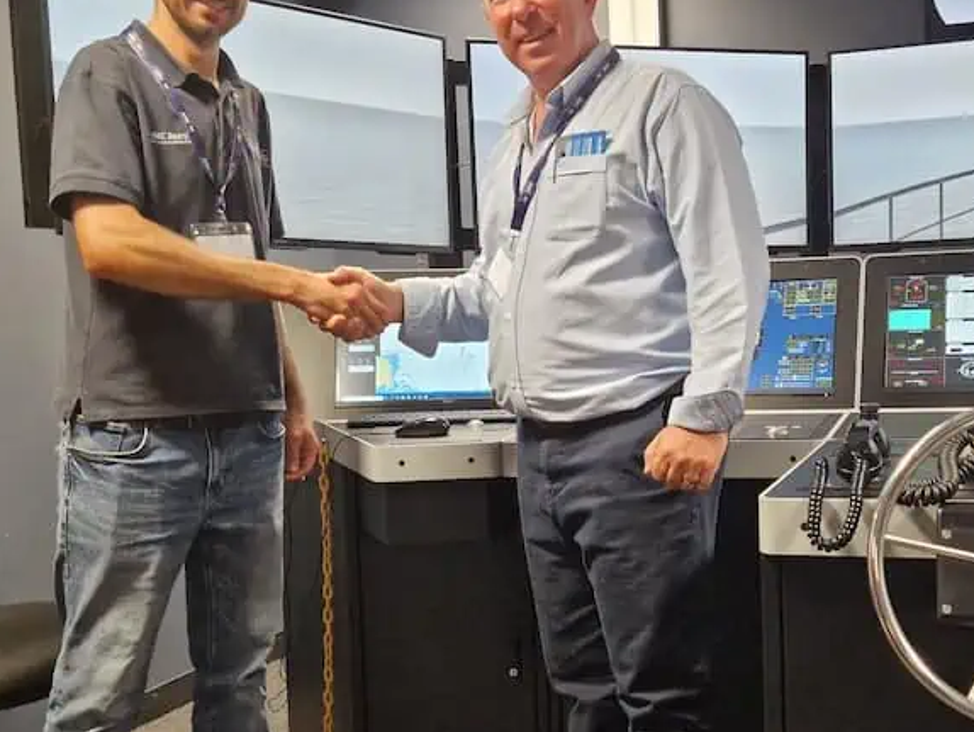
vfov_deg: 35.0
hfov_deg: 44.9
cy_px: 442
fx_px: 1154
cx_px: 674
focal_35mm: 41
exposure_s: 1/100
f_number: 1.8
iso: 640
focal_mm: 5.4
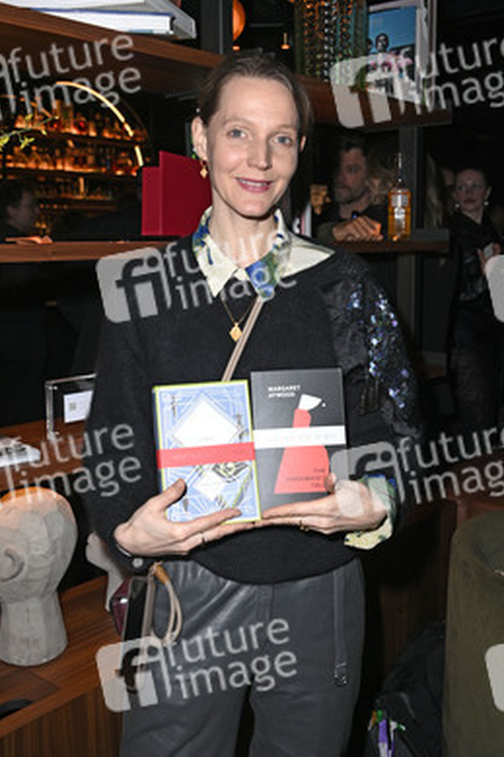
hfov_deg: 36.8
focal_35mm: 36
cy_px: 374
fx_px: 757
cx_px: 253
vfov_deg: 53.2
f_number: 5
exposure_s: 1/100
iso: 800
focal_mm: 35
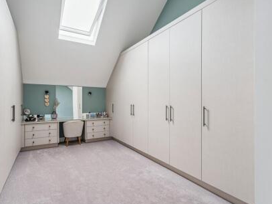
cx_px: 122
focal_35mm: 18
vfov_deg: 71.6
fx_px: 141
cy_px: 105
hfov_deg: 87.5
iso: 320
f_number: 5.6
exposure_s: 1/15
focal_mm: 16
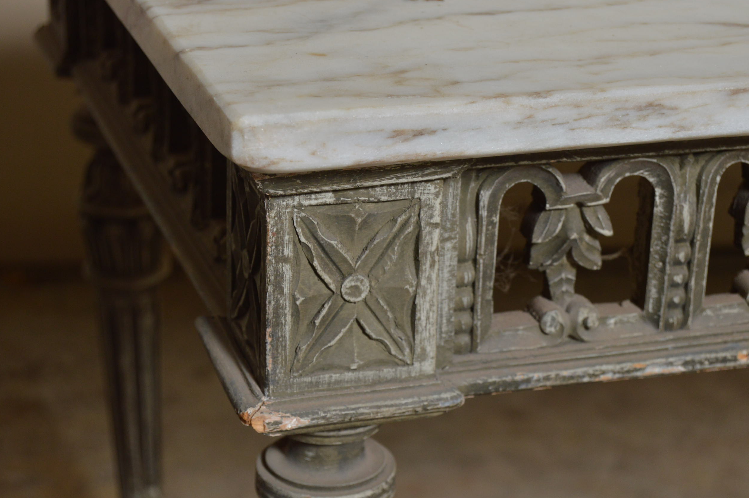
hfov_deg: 20.7
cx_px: 415
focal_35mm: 99
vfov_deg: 13.8
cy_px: 267
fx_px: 2049
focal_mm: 55
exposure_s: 1/80
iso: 400
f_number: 6.3
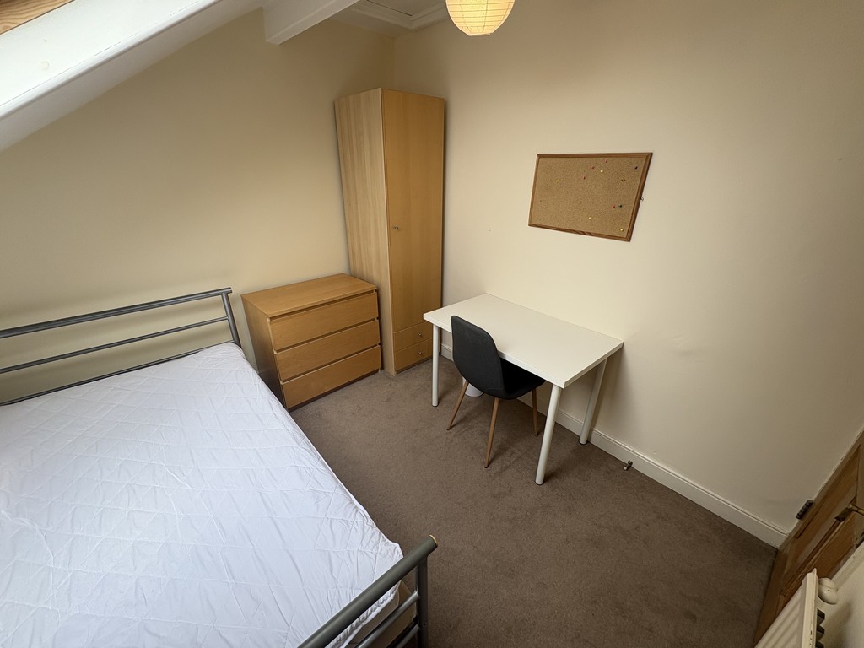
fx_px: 349
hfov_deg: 102.1
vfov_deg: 85.7
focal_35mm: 14
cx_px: 432
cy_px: 324
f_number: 2.2
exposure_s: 1/126
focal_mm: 2.22
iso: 40
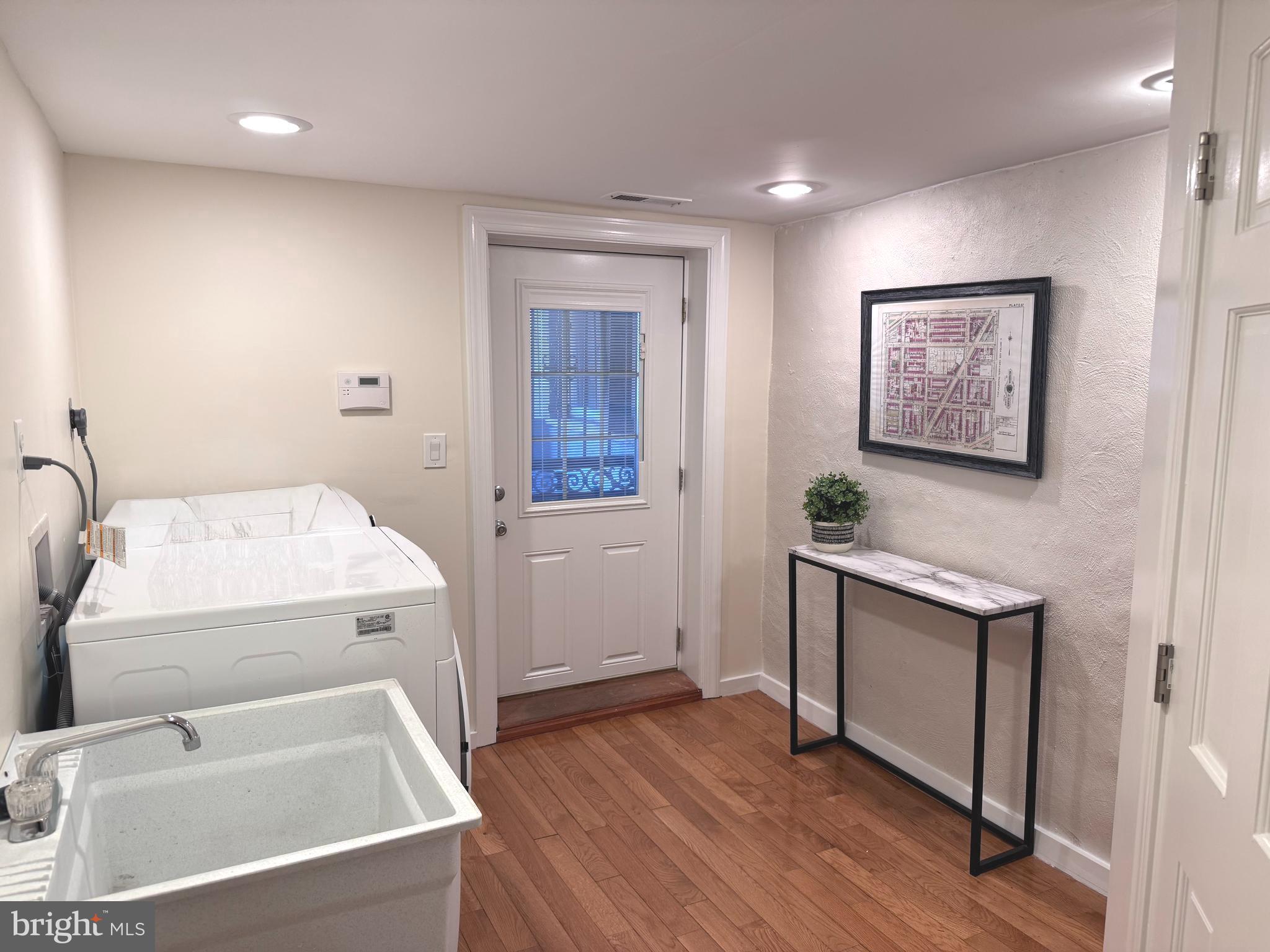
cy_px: 476
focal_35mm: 24
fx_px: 881
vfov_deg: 56.8
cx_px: 635
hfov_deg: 71.6
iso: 160
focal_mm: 6.76
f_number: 1.78
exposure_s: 1/120
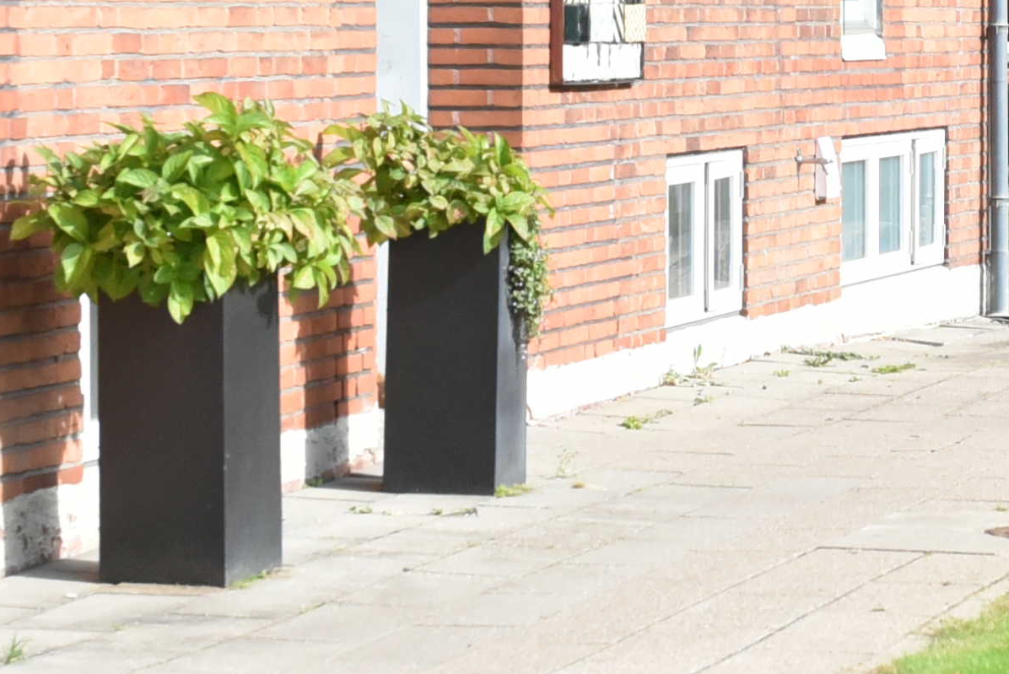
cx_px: 1007
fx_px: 4795
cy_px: 265
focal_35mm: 171
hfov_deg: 11.9
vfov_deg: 8.0
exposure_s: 1/4000
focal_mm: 34
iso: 2500
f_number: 5
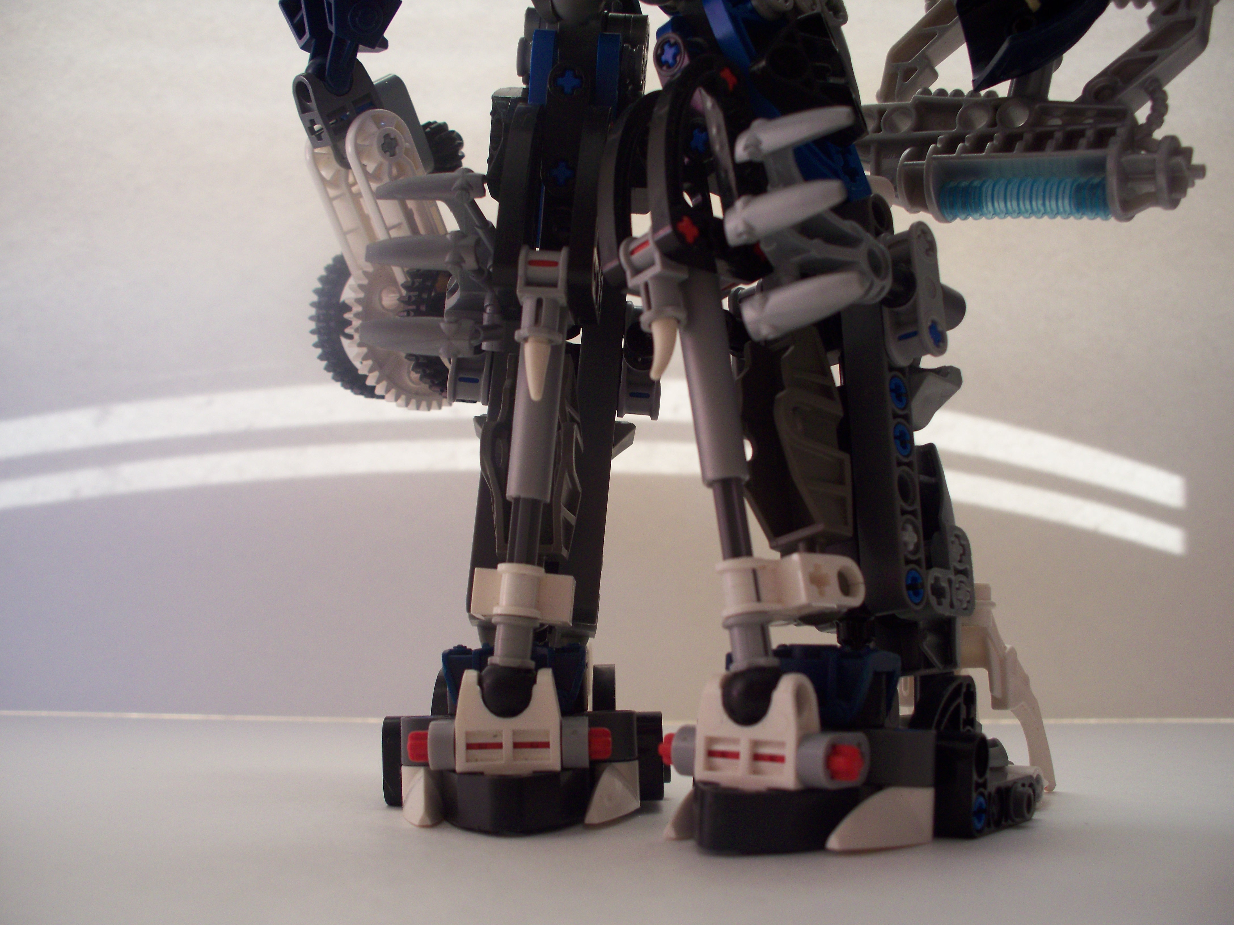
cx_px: 617
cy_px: 462
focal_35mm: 35
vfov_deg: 40.7
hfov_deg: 52.6
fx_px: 1248
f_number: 2.8
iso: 125
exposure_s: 1/30
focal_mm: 7.54
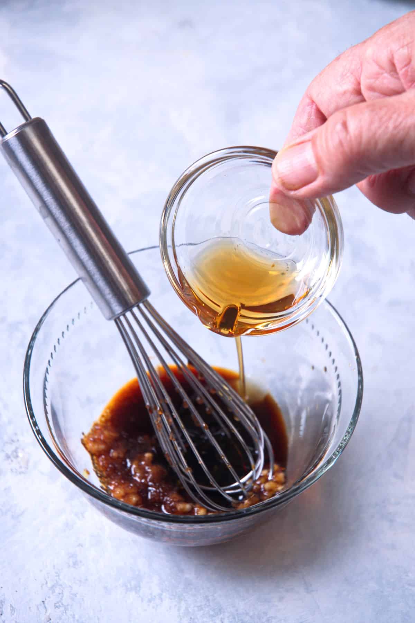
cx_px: 208
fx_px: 1608
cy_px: 312
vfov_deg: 21.9
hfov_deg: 14.7
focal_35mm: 93
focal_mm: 62
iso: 100
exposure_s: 1/125
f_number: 7.1
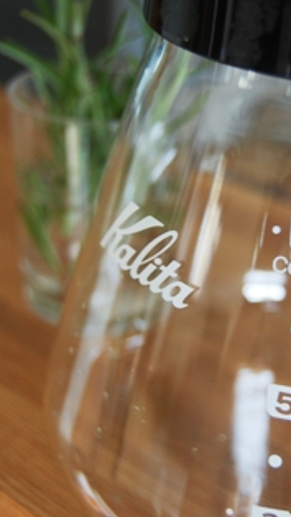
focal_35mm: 76
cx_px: 212
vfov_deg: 27.8
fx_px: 1041
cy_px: 234
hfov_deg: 15.9
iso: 450
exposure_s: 1/30
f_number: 4.8
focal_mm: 38
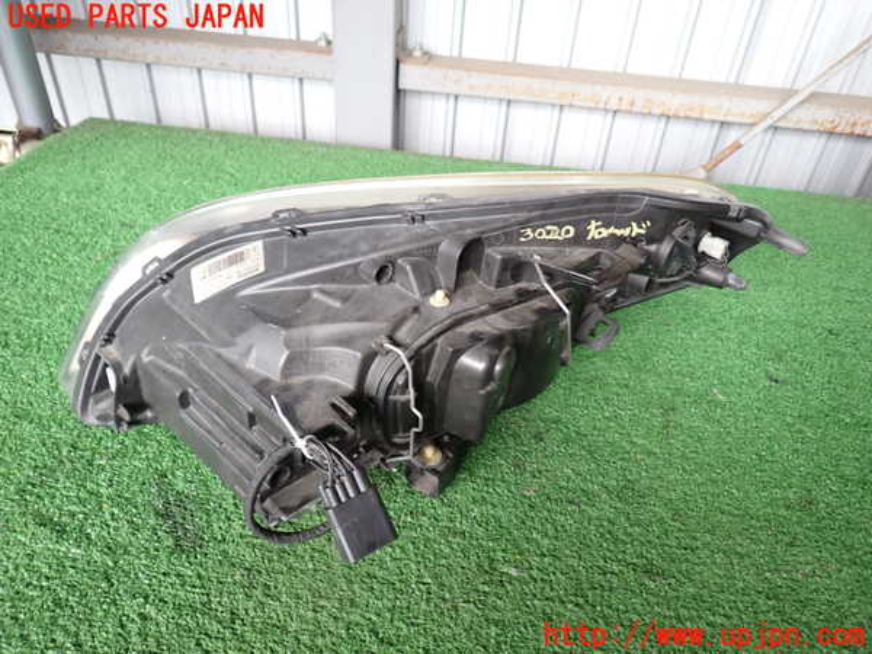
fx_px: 630
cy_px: 327
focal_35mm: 25
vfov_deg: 54.9
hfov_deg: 69.4
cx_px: 436
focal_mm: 4.5
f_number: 2
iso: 100
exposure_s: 1/100
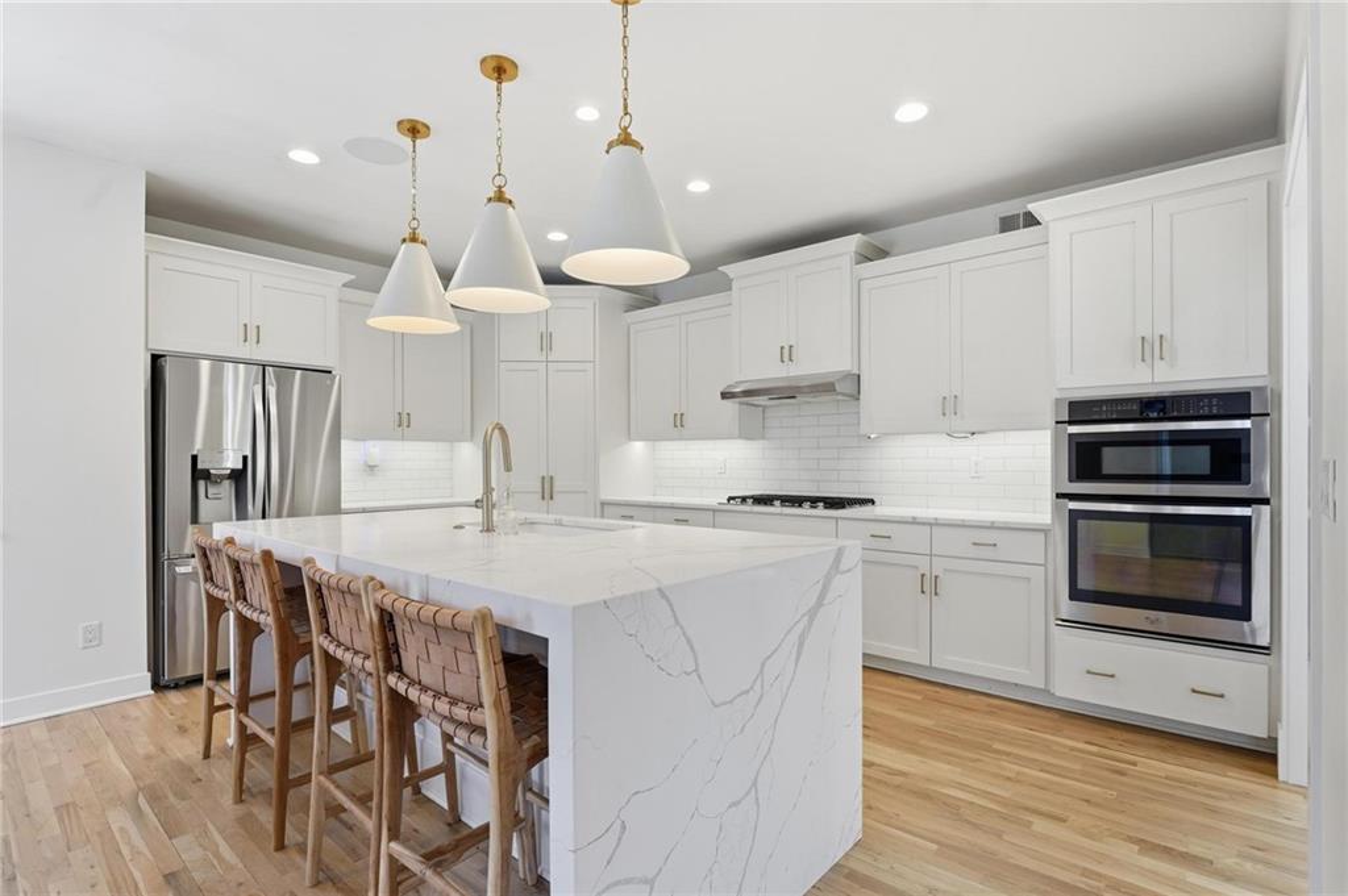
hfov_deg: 94.7
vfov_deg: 71.6
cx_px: 674
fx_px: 621
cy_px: 448
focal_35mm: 17
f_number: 7.1
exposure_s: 1/30
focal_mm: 16.6
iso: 100
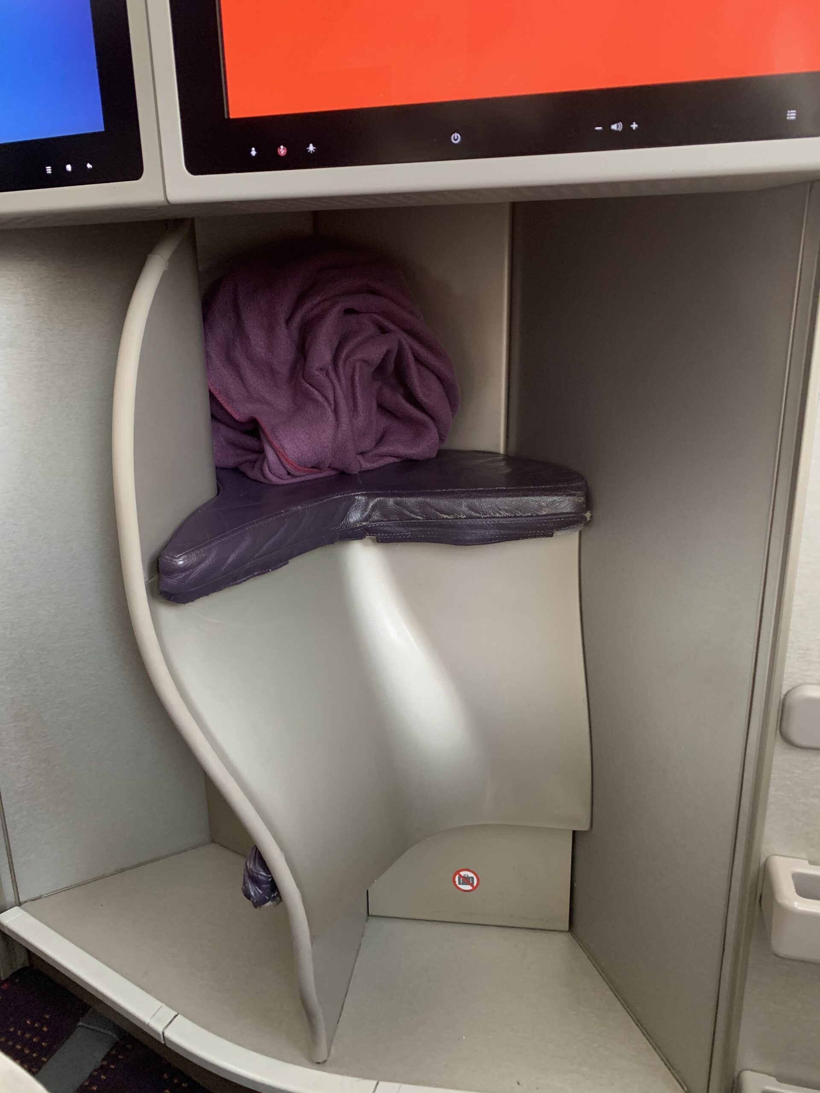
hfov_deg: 53.1
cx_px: 410
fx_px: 821
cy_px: 546
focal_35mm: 26
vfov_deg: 67.3
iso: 400
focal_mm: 4.25
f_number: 1.8
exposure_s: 1/26
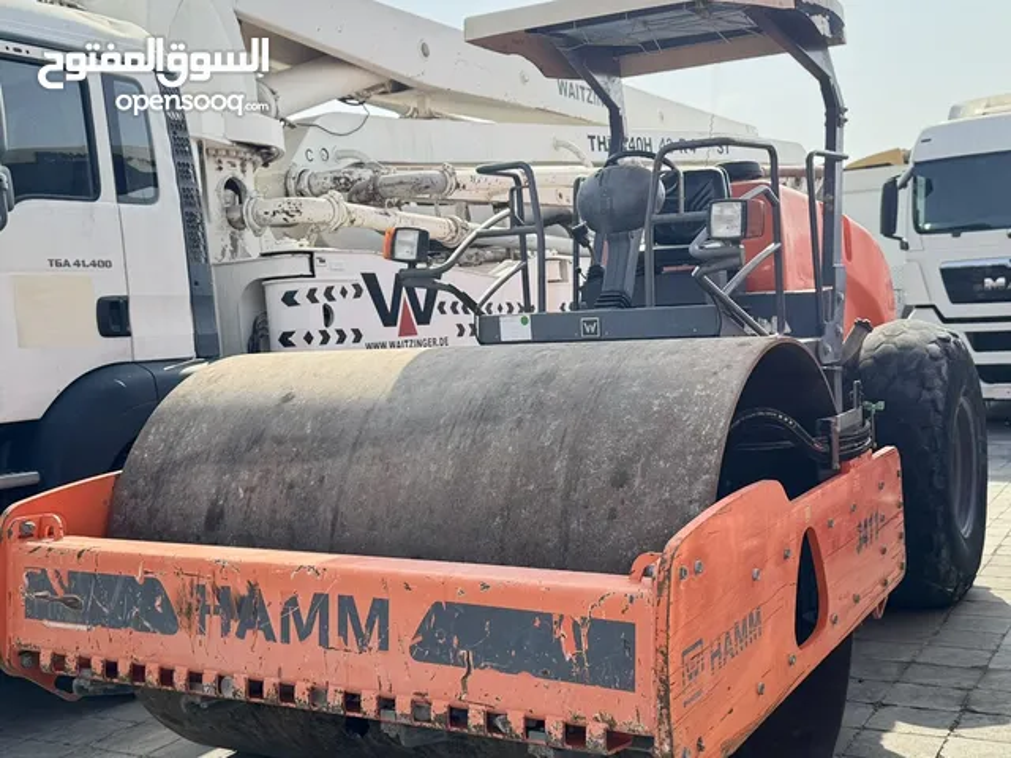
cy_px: 379
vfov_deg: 56.8
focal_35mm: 24
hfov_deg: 71.6
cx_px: 506
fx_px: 701
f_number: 1.78
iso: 80
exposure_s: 1/3096
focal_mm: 6.76
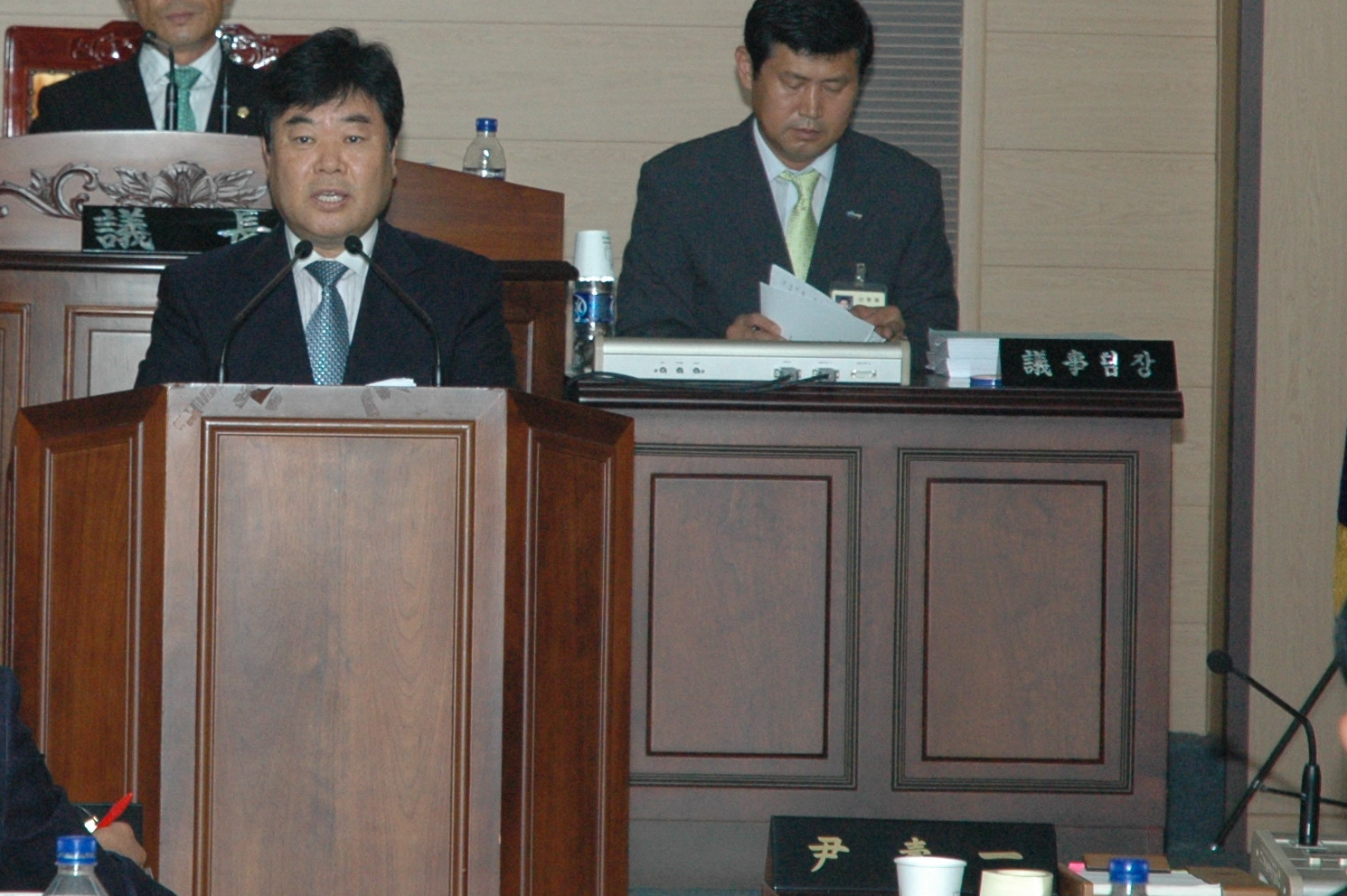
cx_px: 309
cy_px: 177
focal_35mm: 212
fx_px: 7926
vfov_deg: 6.5
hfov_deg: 9.7
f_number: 5
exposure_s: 1/500
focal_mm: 70
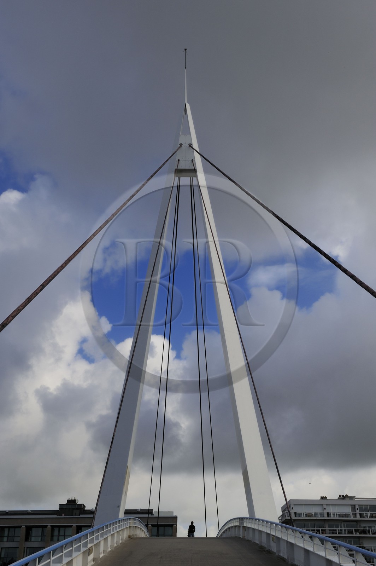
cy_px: 283
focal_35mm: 38
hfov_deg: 35.0
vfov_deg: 50.7
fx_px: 596
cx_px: 188
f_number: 18
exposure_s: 1/200
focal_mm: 38
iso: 200
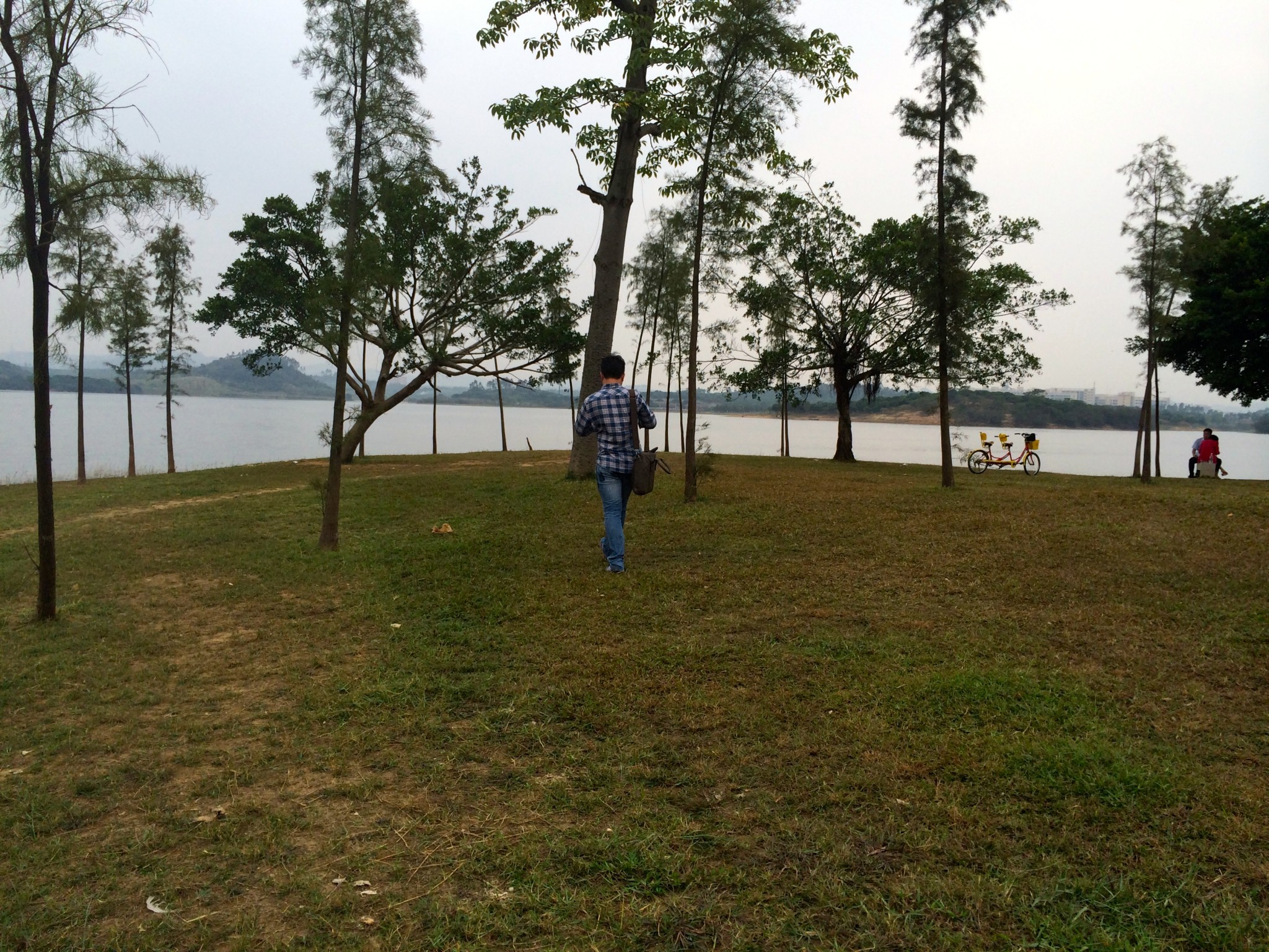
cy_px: 476
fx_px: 1100
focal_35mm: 30
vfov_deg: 46.8
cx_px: 634
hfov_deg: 60.0
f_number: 2.2
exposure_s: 1/308
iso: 32
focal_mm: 4.12
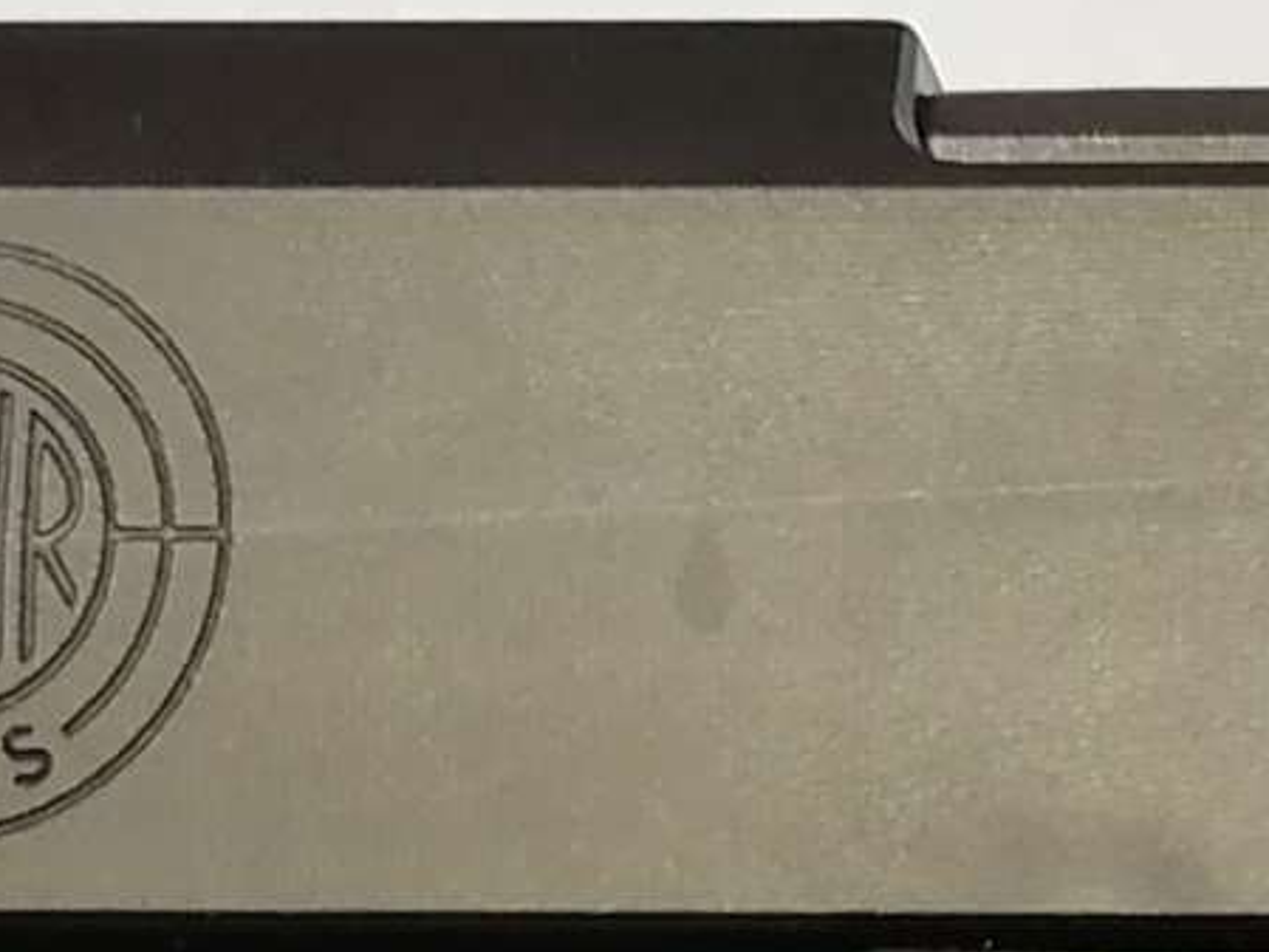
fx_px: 5647
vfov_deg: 9.1
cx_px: 1611
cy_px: 1816
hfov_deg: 12.5
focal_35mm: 154
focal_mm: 5.3
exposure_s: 1/33.3
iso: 320
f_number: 1.8
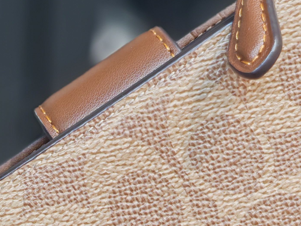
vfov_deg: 10.1
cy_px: 139
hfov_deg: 13.4
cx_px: 220
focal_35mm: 147
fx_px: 1278
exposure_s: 1/110
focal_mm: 5.3
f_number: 2.4
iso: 200
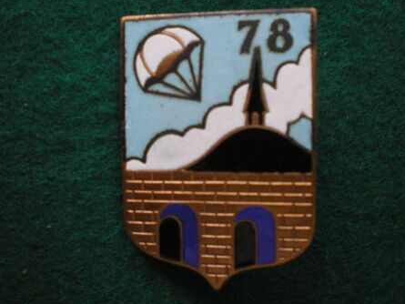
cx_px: 189
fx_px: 480
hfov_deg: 45.7
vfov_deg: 35.1
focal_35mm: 41
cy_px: 144
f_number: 3.1
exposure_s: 1/30
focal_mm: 6.3
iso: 400
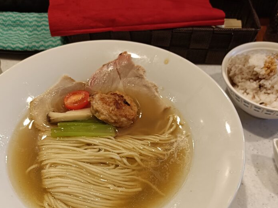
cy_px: 147
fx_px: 297
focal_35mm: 37
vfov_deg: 38.0
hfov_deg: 50.1
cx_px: 134
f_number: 1.7
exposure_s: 1/60
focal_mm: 4.7
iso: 500
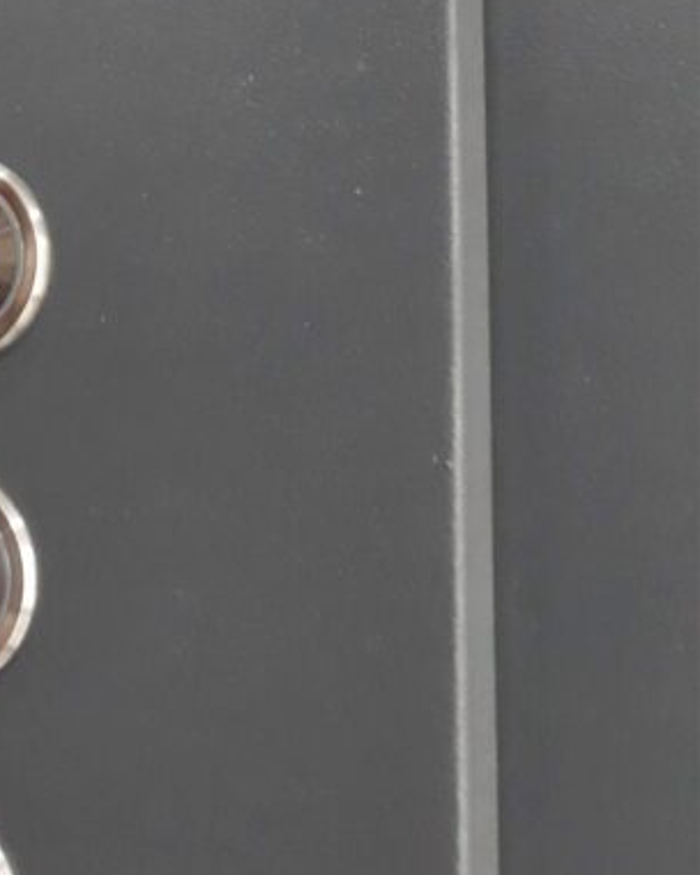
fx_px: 1839
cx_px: -177
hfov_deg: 20.0
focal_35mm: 71
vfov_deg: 24.3
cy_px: -175
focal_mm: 3.6
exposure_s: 1/30
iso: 160
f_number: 1.9
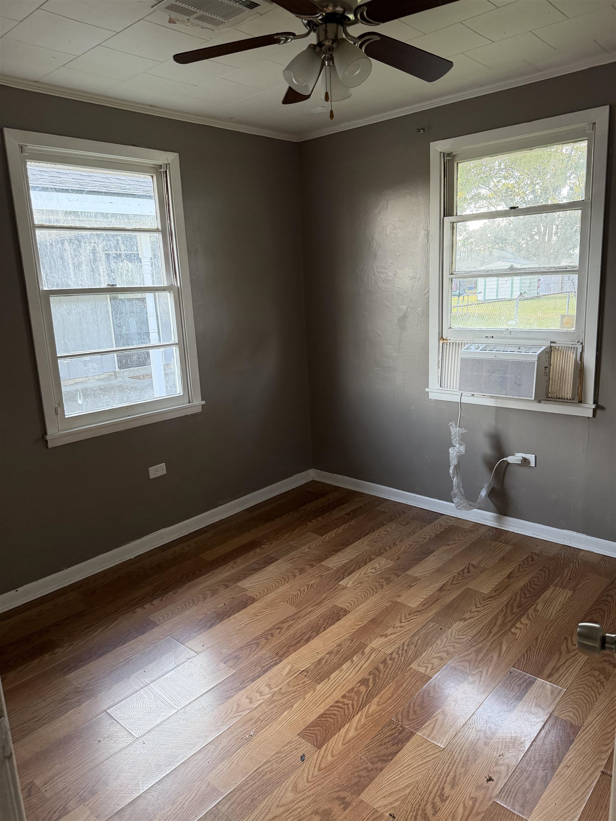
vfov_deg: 71.6
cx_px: 308
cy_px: 410
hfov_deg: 56.8
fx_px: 569
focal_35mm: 24
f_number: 1.78
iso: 320
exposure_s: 1/120
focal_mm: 6.76
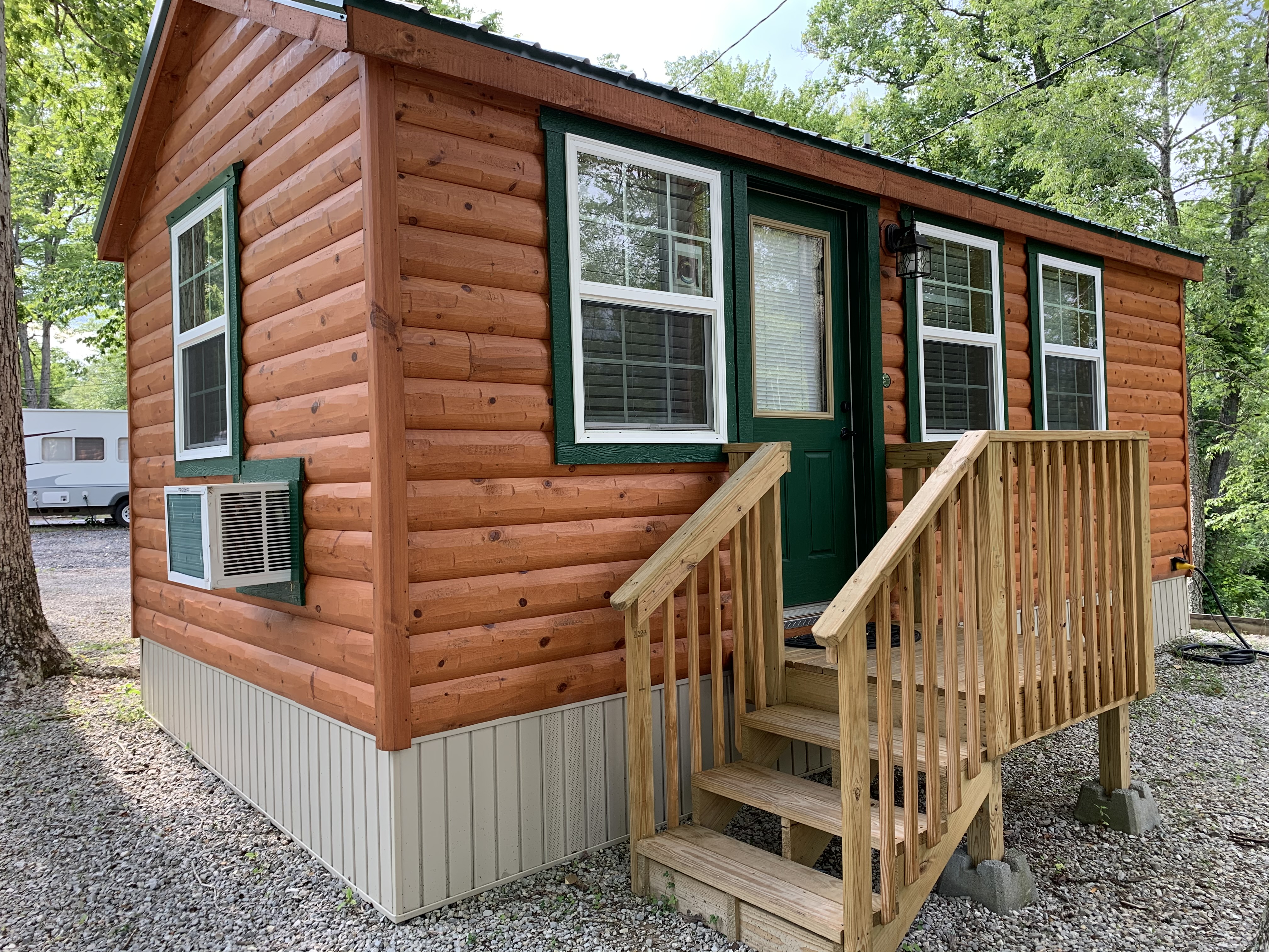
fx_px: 953
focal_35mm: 26
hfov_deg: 67.3
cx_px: 634
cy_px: 476
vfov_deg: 53.1
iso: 25
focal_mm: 4.25
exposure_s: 1/122
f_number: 1.8
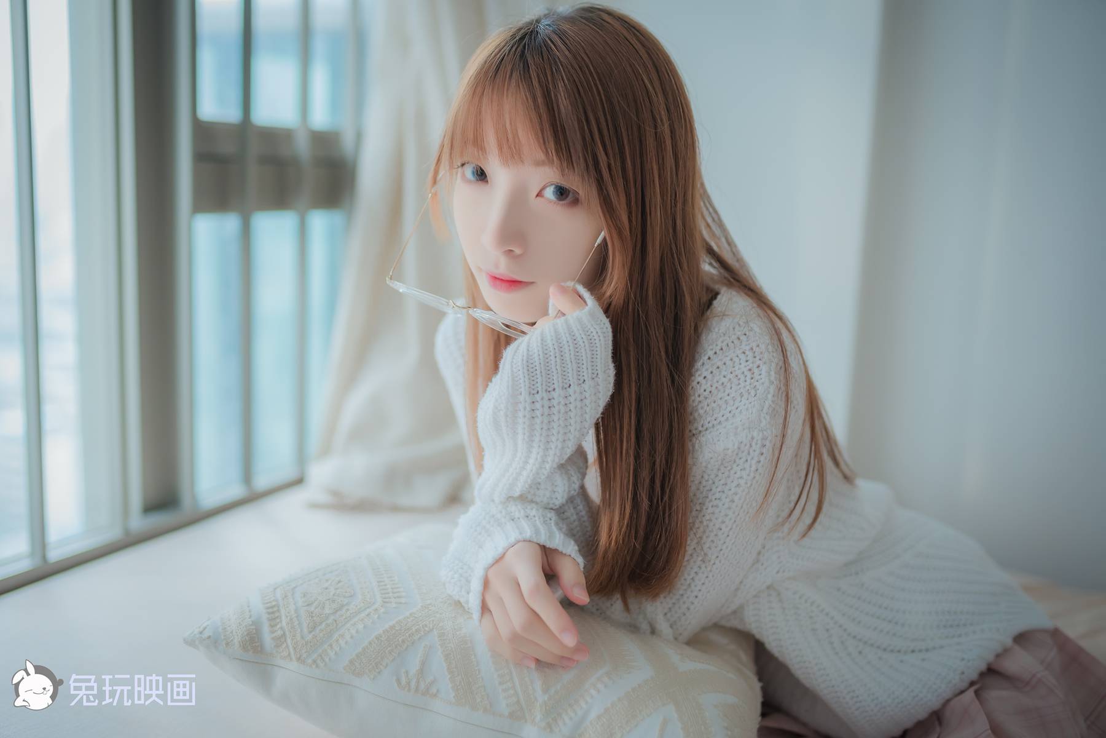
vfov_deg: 37.9
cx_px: 553
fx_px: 1075
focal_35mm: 35
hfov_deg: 54.4
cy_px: 369
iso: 1000
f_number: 1.8
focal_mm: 35
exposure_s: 1/160
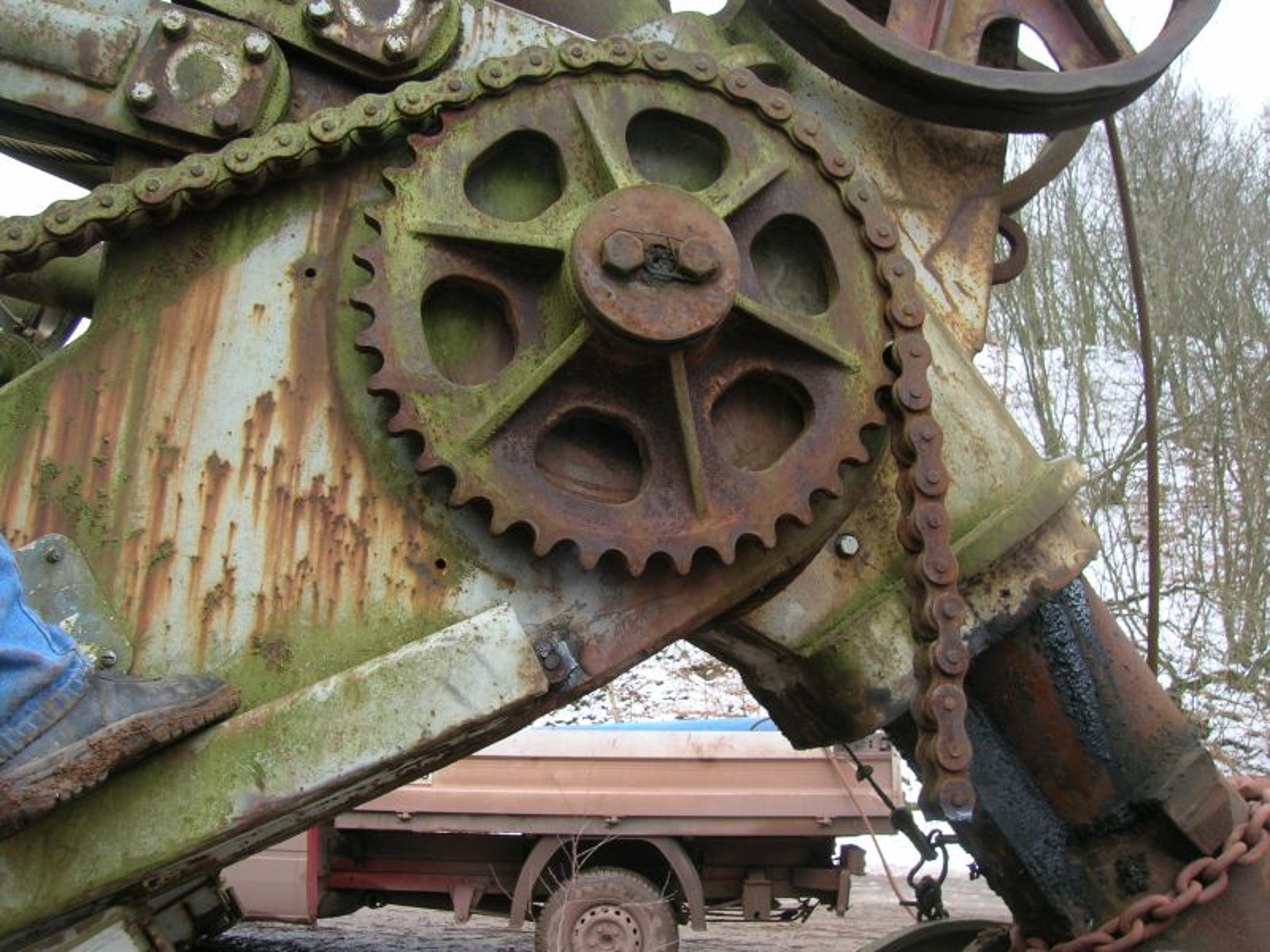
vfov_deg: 41.8
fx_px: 1247
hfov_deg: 54.0
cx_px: 635
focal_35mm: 34
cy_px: 476
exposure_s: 1/28.5
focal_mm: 5.7
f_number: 4.9
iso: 50
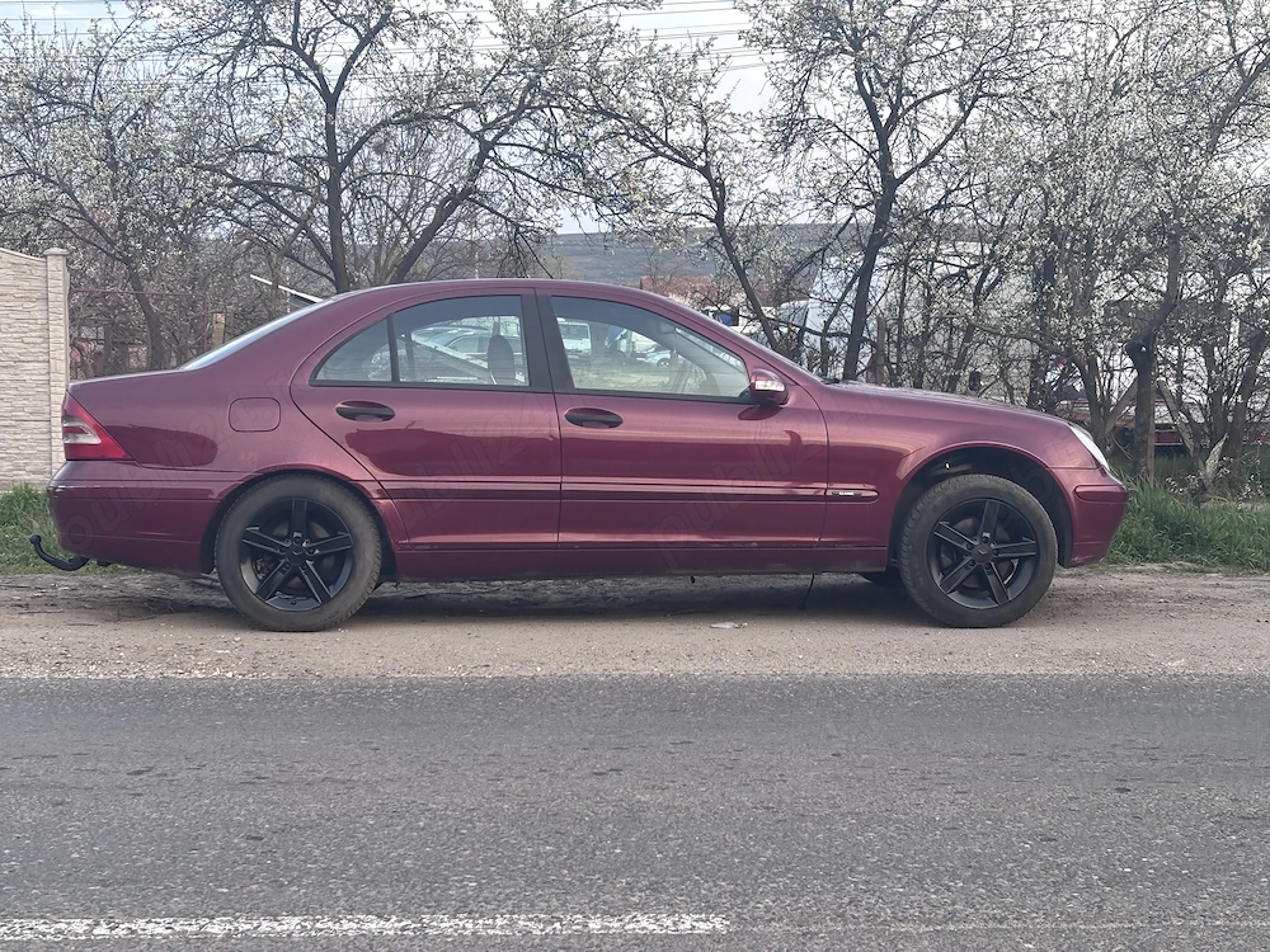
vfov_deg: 28.0
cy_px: 476
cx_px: 635
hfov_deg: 36.8
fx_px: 1908
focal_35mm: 52
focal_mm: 5.96
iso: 32
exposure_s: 1/152
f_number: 1.6
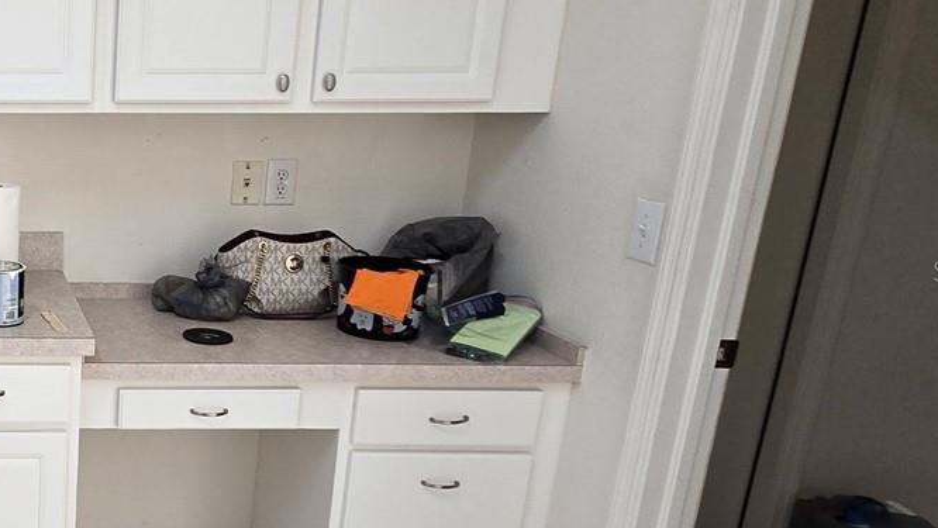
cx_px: -61
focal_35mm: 34
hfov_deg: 45.6
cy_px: 270
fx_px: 846
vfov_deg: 34.7
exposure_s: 1/60
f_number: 2.2
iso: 125
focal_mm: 2.2
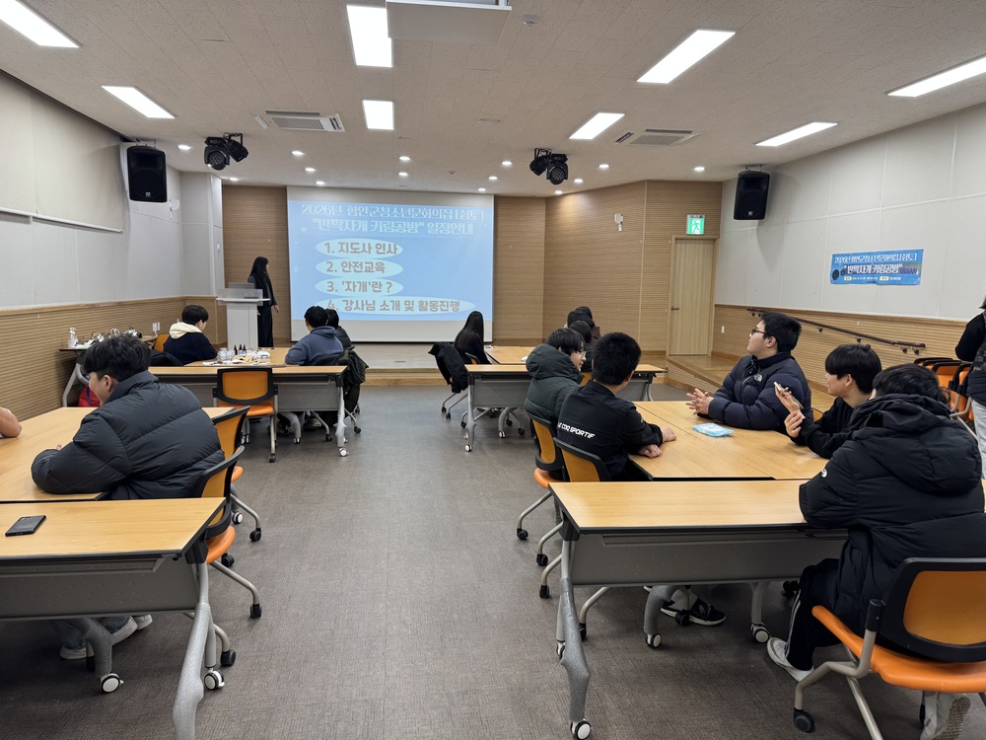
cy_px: 370
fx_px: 684
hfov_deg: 71.6
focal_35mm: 24
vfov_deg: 56.8
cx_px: 493
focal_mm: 6.76
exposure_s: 1/120
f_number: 1.78
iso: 160
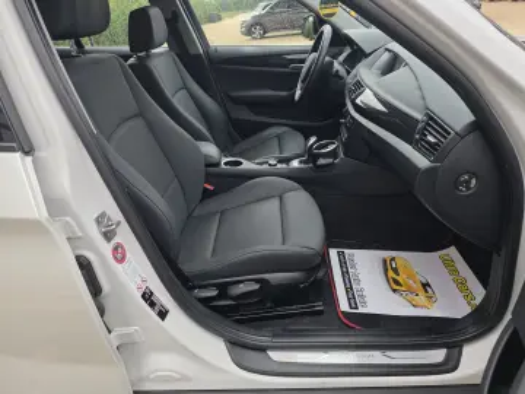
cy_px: 197
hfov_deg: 73.9
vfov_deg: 58.9
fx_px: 349
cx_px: 262
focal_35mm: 23
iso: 160
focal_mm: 6.25
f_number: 1.7
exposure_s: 1/180
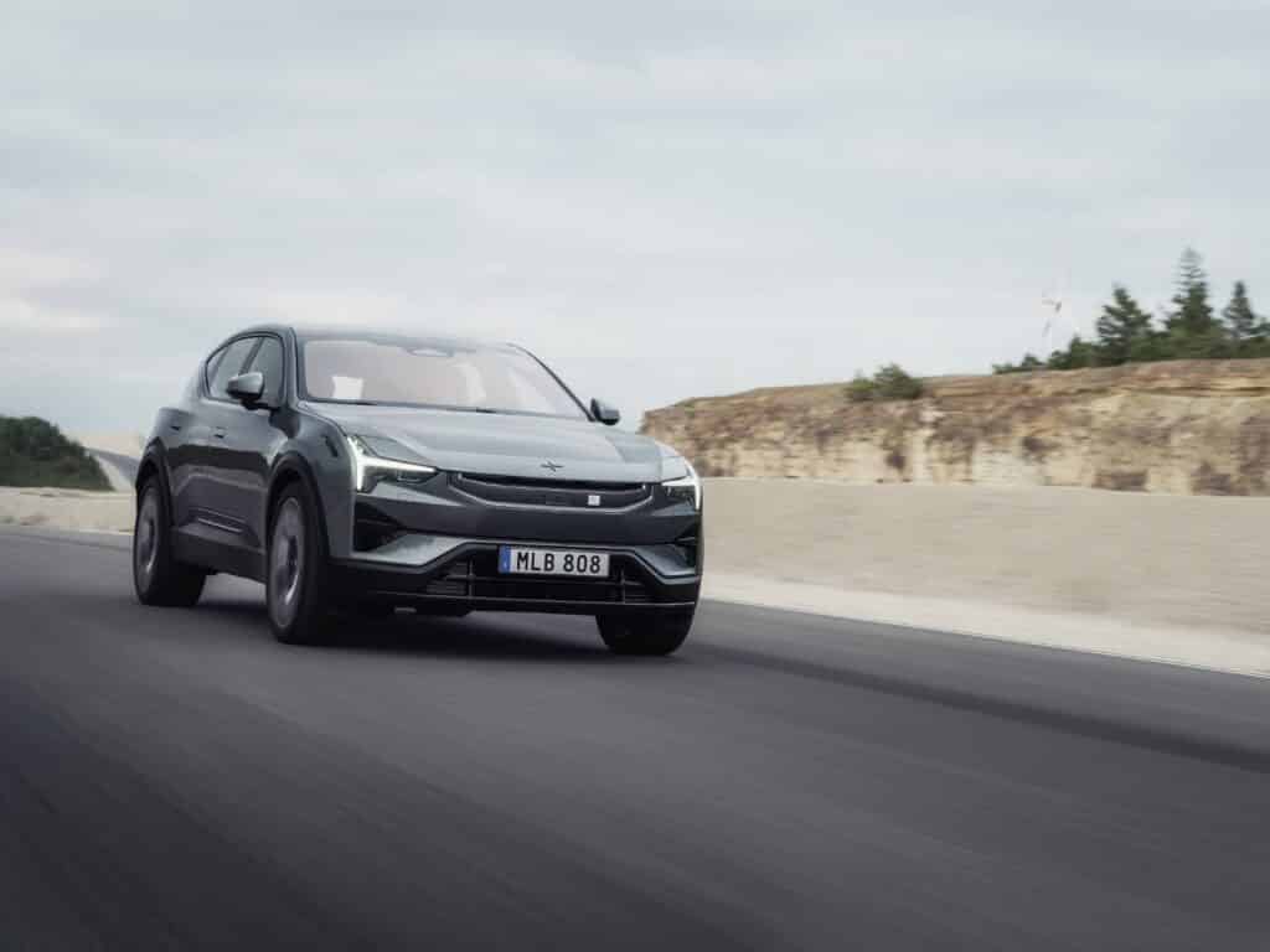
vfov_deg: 21.6
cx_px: 635
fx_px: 2495
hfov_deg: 28.6
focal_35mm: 68
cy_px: 476
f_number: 9
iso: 200
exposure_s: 1/25
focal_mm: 86.5
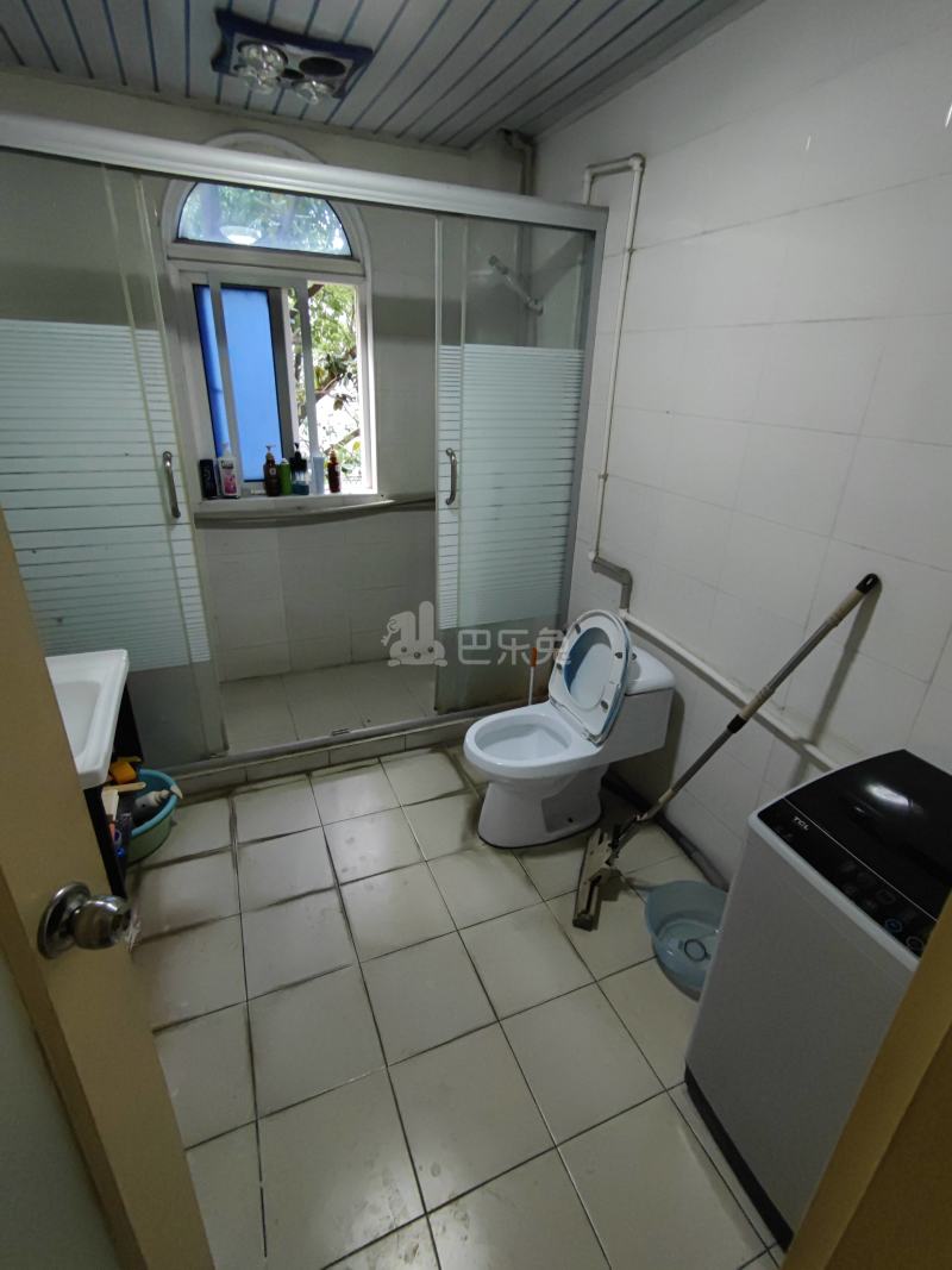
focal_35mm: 15
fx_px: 550
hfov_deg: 81.7
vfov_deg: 98.2
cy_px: 635
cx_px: 476
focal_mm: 2.35
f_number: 2.2
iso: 400
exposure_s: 1/40
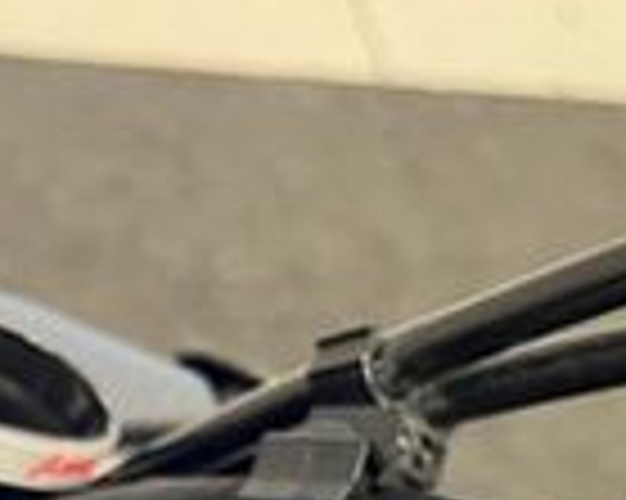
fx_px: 2166
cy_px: 1068
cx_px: -266
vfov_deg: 11.6
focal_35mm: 117
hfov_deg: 15.4
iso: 500
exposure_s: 1/55
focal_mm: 5.1
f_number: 1.6
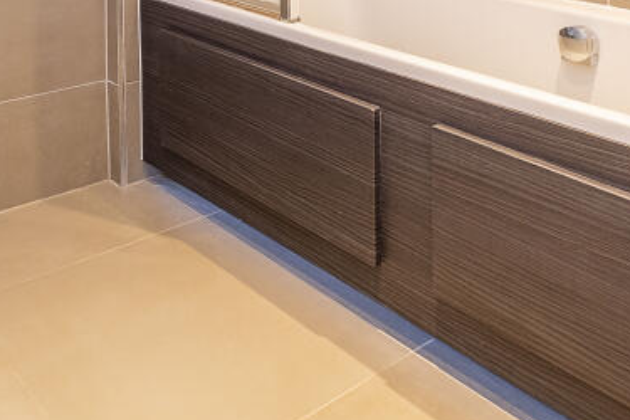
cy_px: -127
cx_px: 197
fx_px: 717
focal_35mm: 41
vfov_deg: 27.3
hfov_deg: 46.5
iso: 320
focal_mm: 10
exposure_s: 1/8
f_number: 5
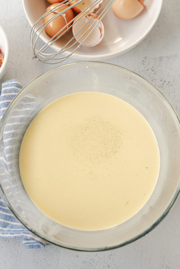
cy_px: 134
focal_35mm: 50
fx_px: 374
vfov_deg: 39.6
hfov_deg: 27.0
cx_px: 90
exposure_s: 1/60
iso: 125
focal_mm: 50
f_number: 4
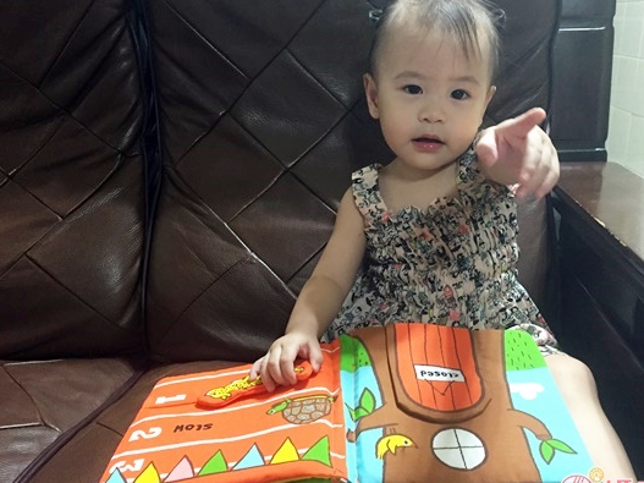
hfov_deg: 55.3
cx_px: 353
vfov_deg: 42.9
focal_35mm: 33
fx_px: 614
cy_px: 254
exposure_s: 1/24
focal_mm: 4.15
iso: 250
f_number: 2.2
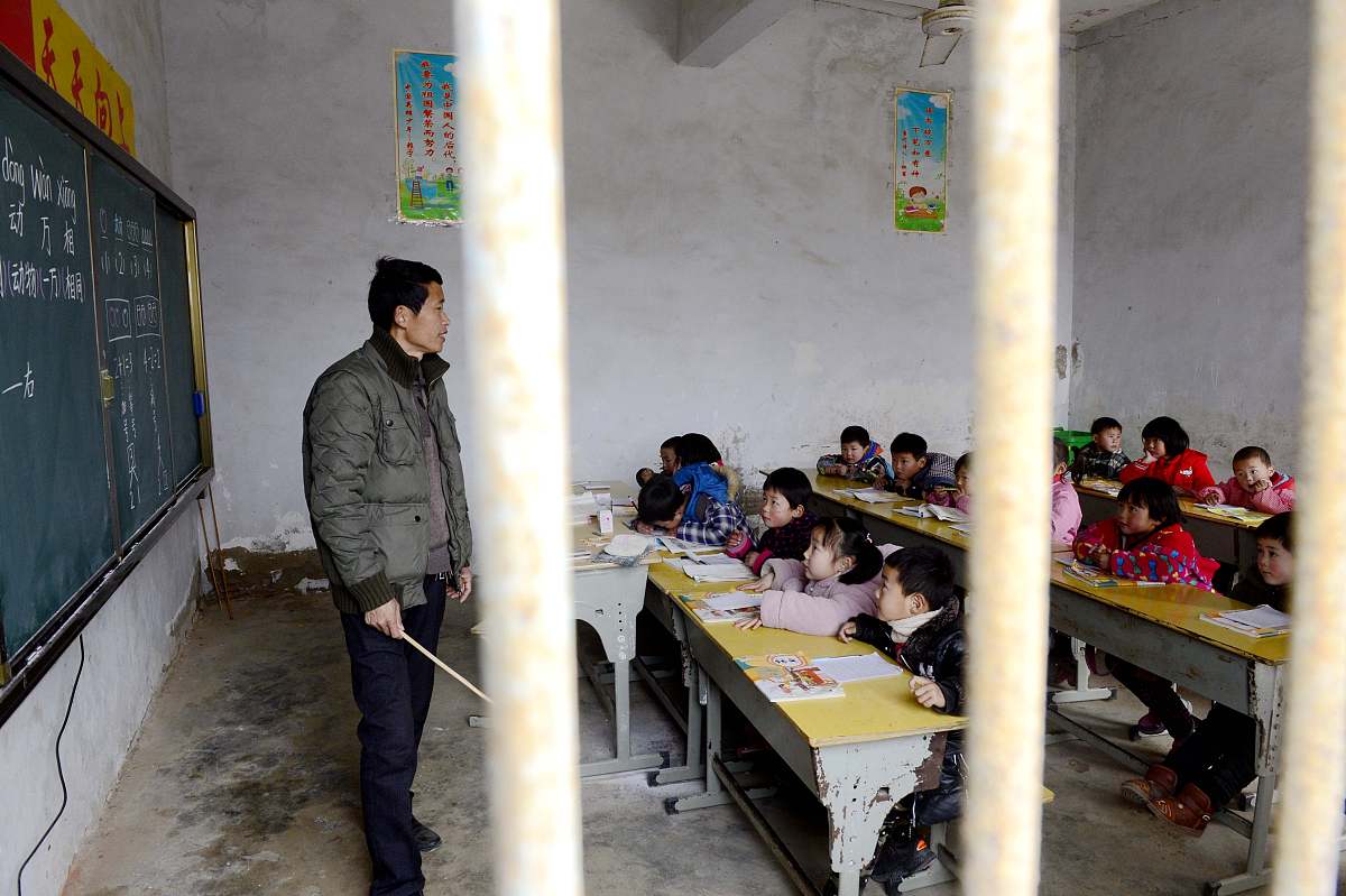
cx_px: 673
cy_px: 448
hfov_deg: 73.8
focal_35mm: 24
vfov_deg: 53.1
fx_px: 897
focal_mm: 24
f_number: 6.3
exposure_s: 1/250
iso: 1250
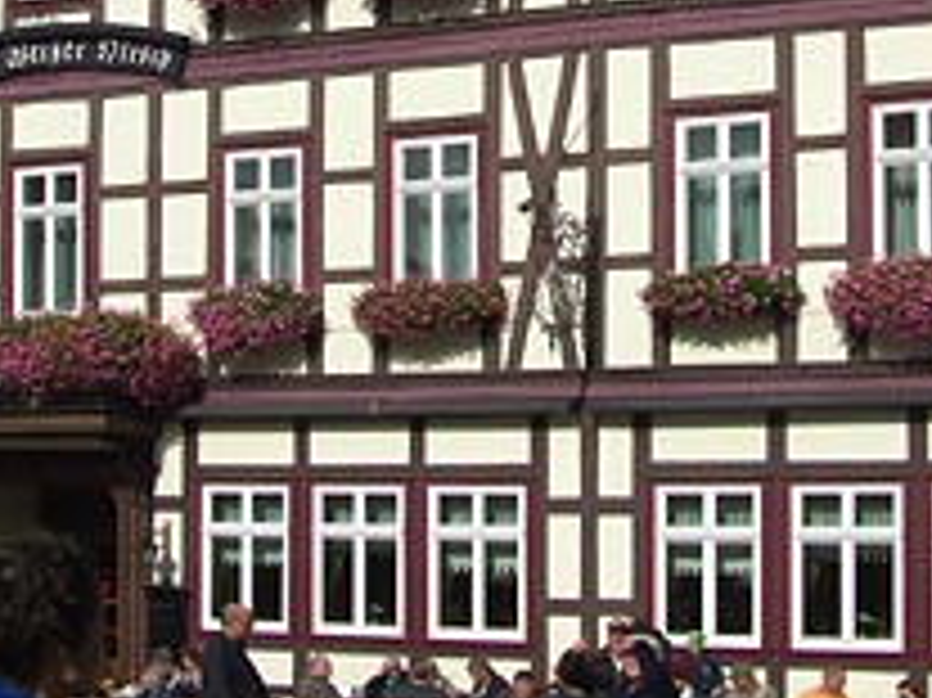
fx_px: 2099
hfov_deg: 25.0
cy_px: -11
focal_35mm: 78
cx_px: 511
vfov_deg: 18.4
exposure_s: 1/640
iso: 64
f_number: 5.6
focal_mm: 6.3
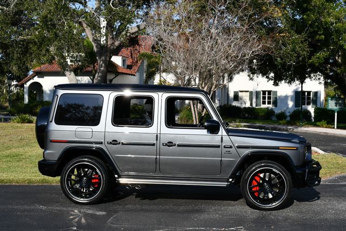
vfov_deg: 23.4
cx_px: 173
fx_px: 558
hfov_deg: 34.5
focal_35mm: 58
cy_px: 116
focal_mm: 29
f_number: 9
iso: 100
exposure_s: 1/320
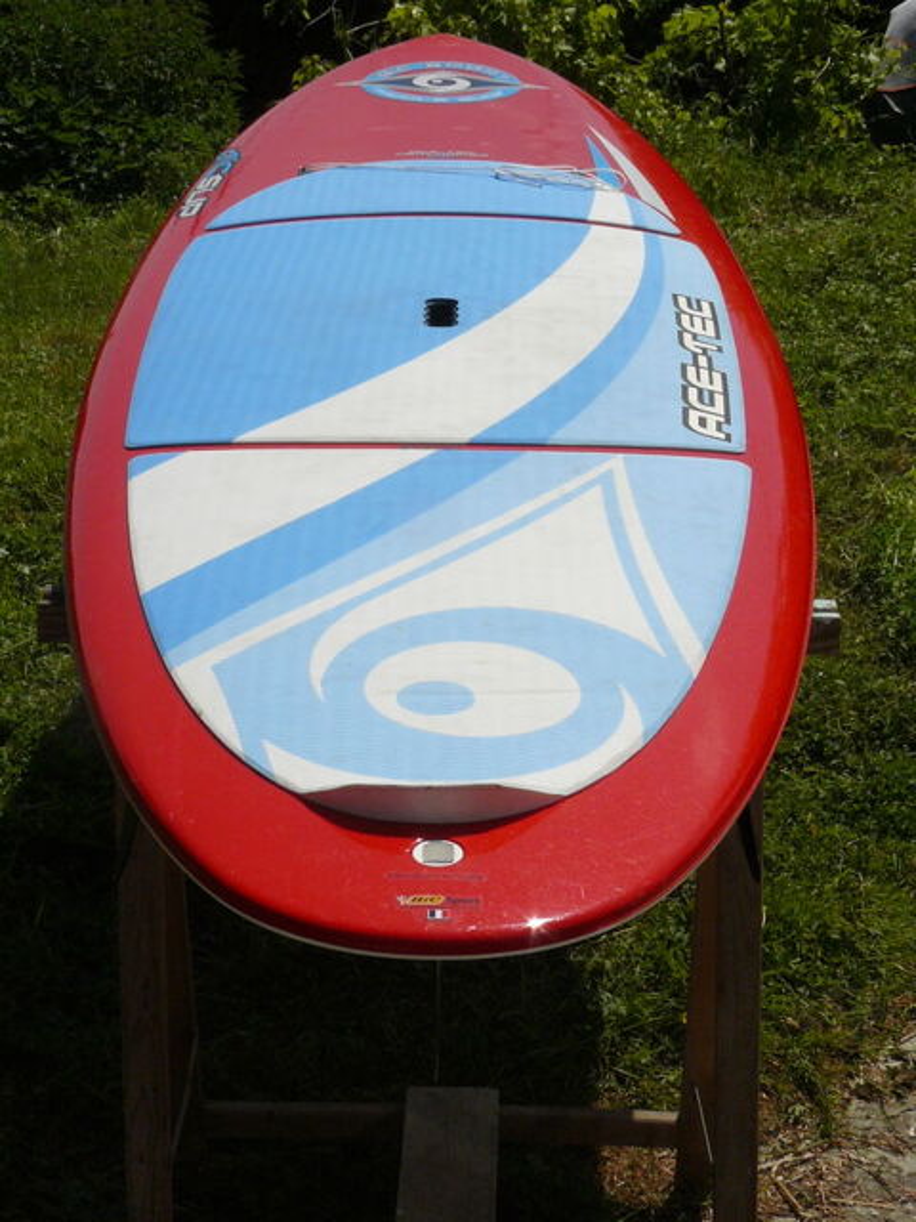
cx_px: 458
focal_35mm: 69
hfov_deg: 21.3
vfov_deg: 28.2
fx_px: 2434
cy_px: 611
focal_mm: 7.6
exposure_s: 1/640
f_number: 8
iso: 100
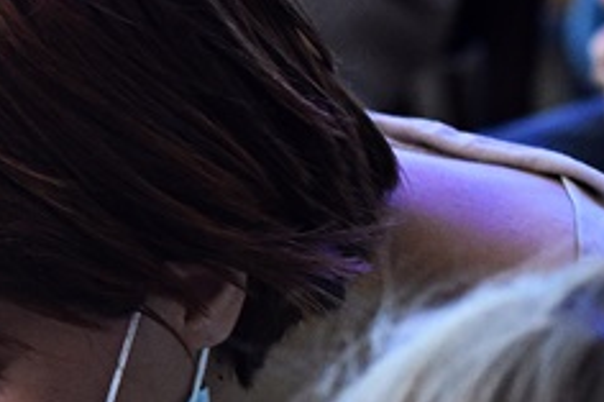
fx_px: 7645
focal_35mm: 456
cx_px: -351
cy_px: 707
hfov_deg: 4.5
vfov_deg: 3.0
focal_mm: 105
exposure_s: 1/50
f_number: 5
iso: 3200
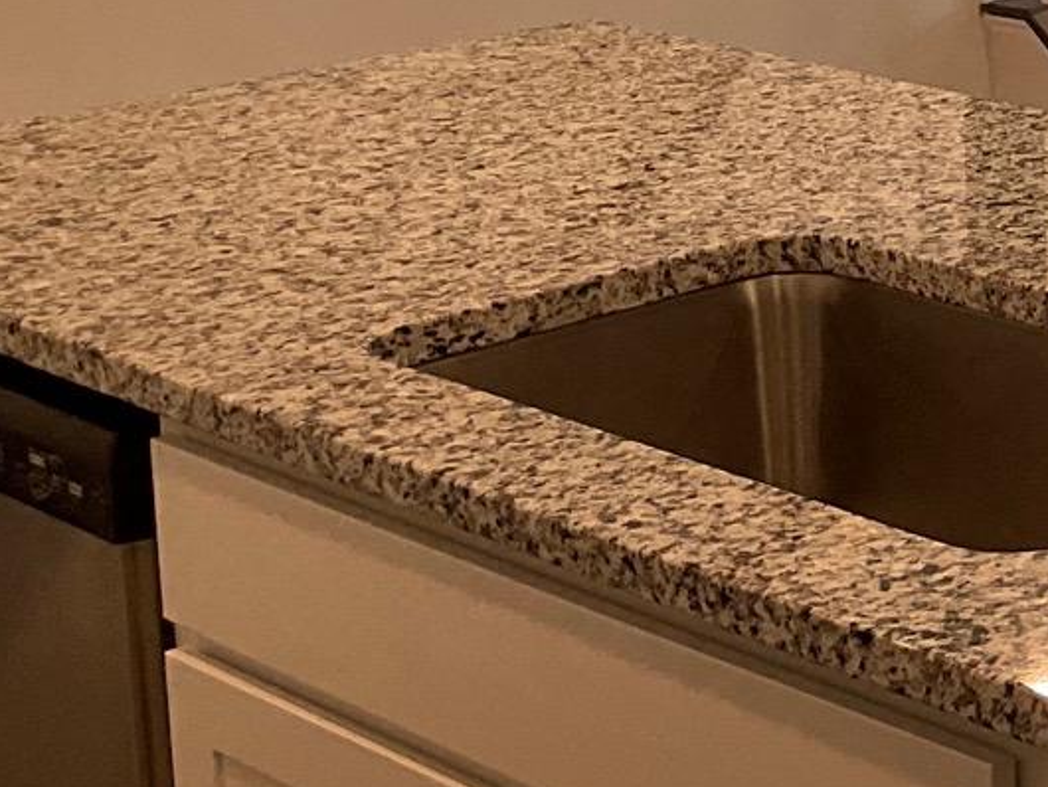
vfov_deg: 13.0
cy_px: -75
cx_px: 1479
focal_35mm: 112
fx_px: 3392
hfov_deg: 16.3
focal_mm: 3
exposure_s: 1/120
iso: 32
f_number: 1.8
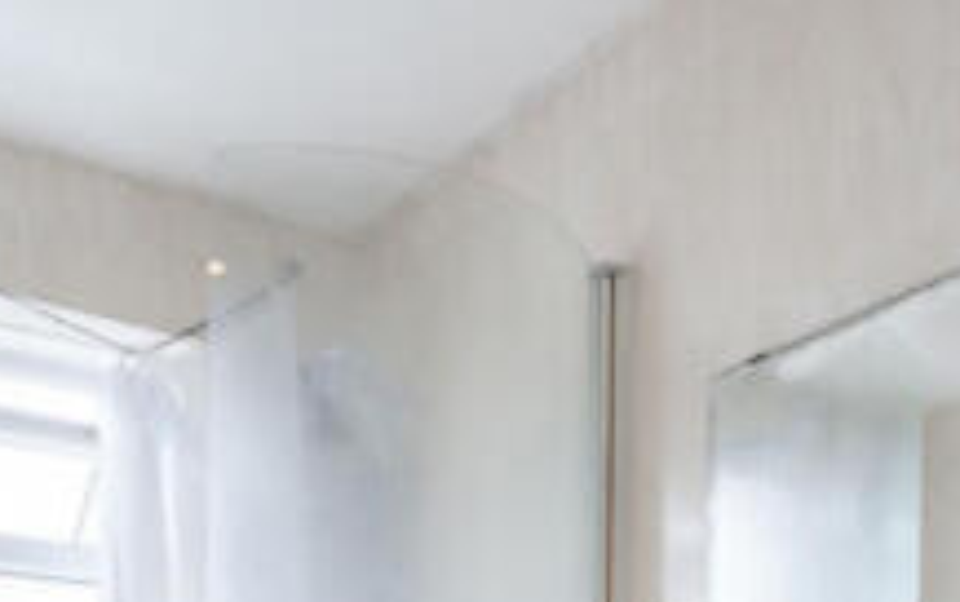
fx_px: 1126
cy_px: 819
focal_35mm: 43
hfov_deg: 45.8
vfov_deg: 25.1
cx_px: 367
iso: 250
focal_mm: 14
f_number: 16
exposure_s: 1/8
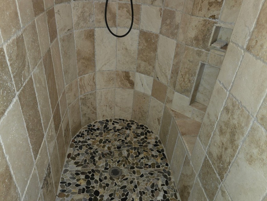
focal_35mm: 27
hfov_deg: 65.3
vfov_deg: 51.3
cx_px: 135
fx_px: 208
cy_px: 104
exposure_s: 1/24
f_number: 1.8
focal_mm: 5.4
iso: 125
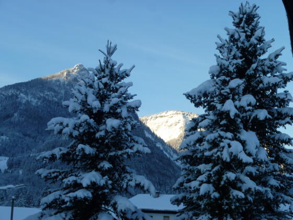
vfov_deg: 22.3
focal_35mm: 66
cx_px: 146
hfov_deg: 29.4
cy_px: 110
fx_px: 559
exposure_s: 1/160
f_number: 4.8
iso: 80
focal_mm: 11.8
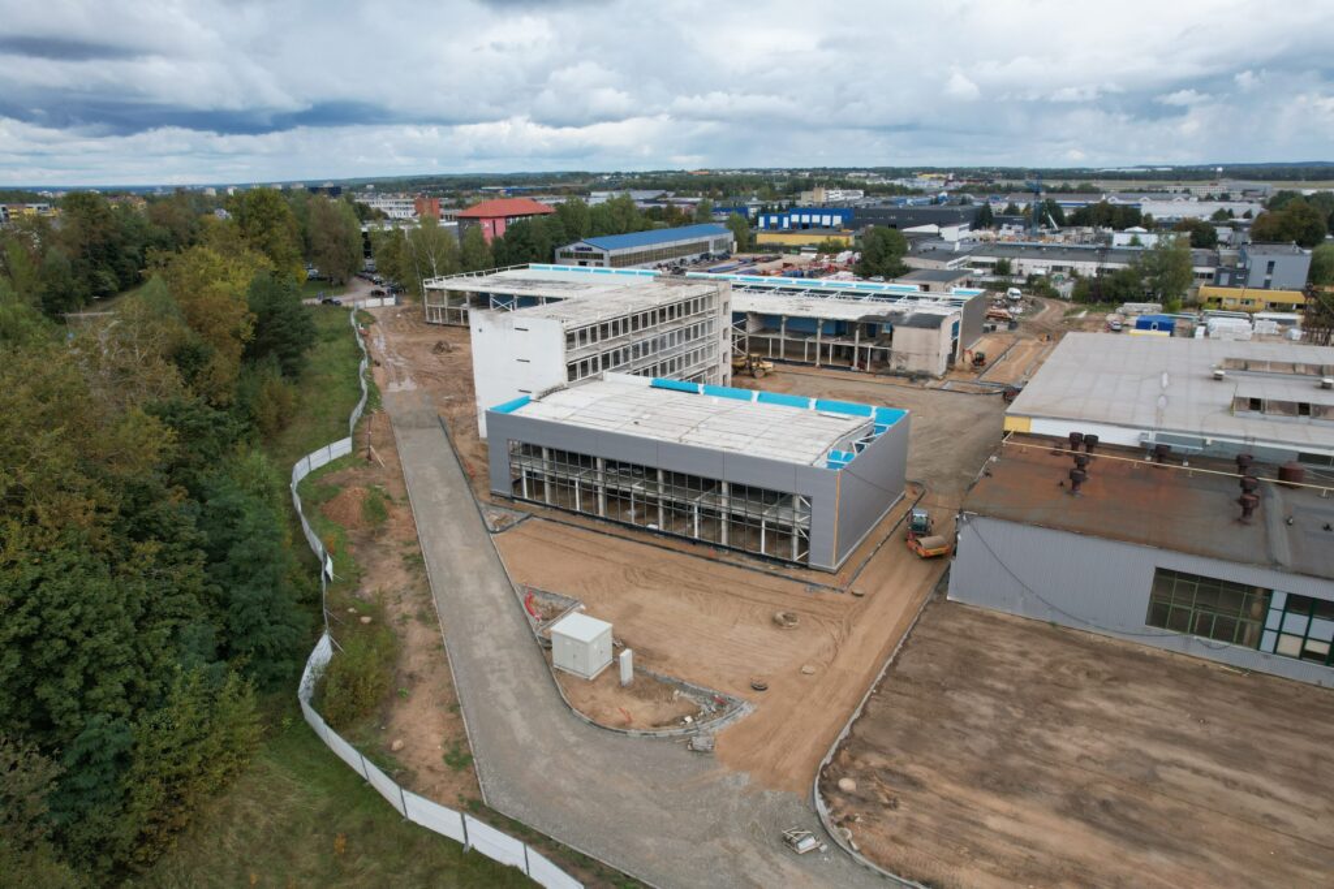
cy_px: 444
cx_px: 667
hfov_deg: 78.6
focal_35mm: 22
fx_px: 815
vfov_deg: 57.2
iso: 130
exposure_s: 1/1250
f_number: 2.8
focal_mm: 8.38
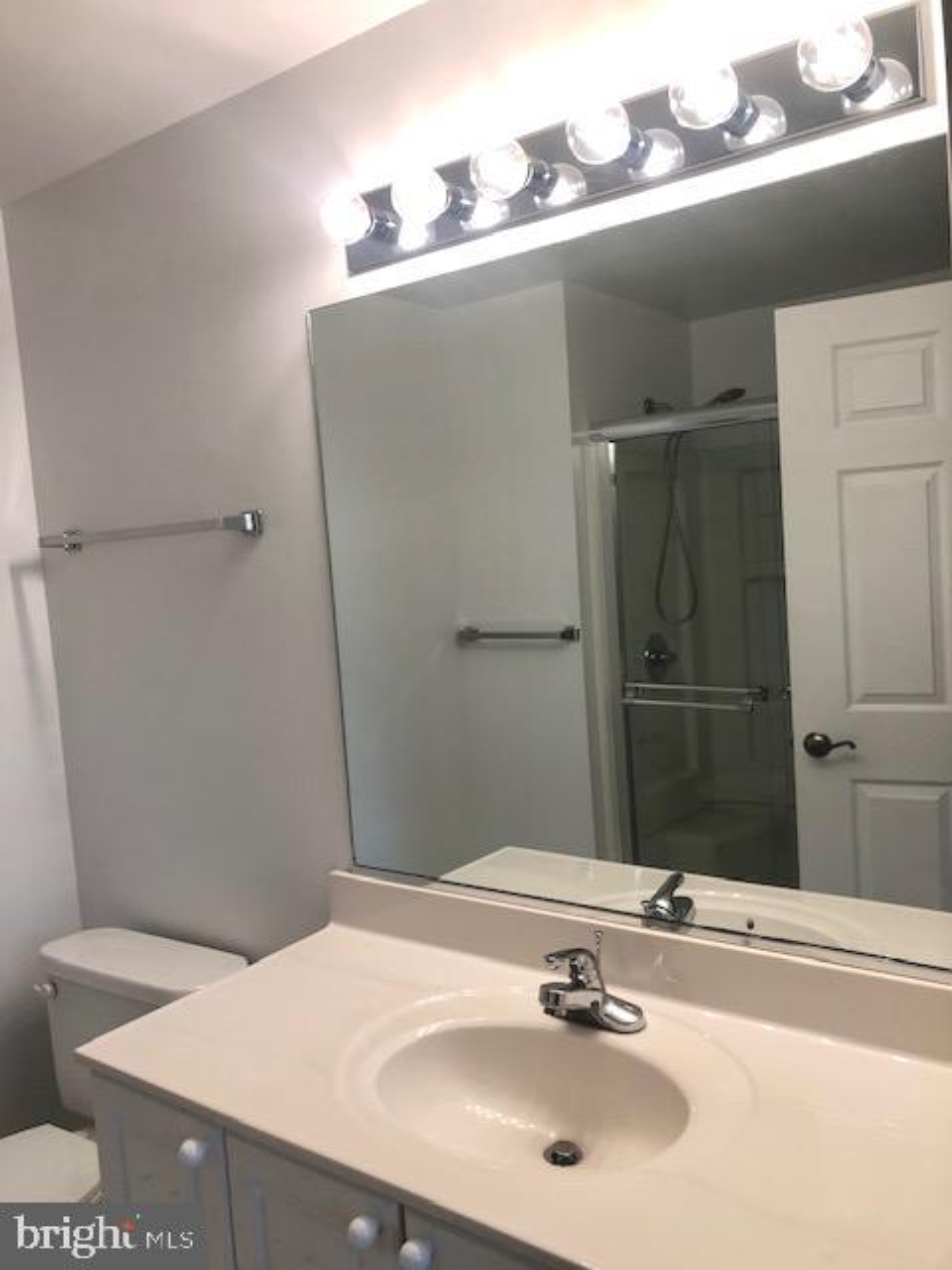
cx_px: 476
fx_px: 1027
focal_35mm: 28
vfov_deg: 63.4
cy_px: 635
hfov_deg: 49.7
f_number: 1.8
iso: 20
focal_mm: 3.99
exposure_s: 1/40
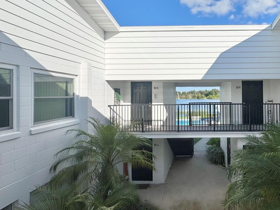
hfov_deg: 77.7
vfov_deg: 65.8
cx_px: 197
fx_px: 162
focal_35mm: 20
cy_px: 93
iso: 40
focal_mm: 2.22
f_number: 2.2
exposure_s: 1/3906
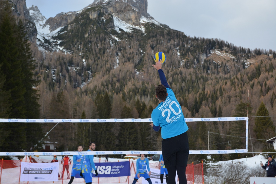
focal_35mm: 75
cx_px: 138
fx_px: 575
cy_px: 92
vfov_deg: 18.2
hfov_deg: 27.0
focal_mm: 50
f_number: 4.5
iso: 400
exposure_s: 1/1000
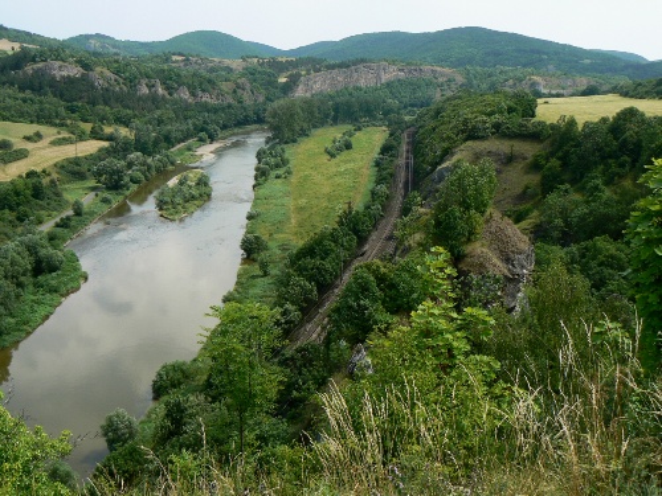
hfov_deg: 51.4
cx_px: 331
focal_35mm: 36
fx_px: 688
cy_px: 248
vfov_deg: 39.7
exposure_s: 1/320
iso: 80
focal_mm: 6
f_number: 5.6
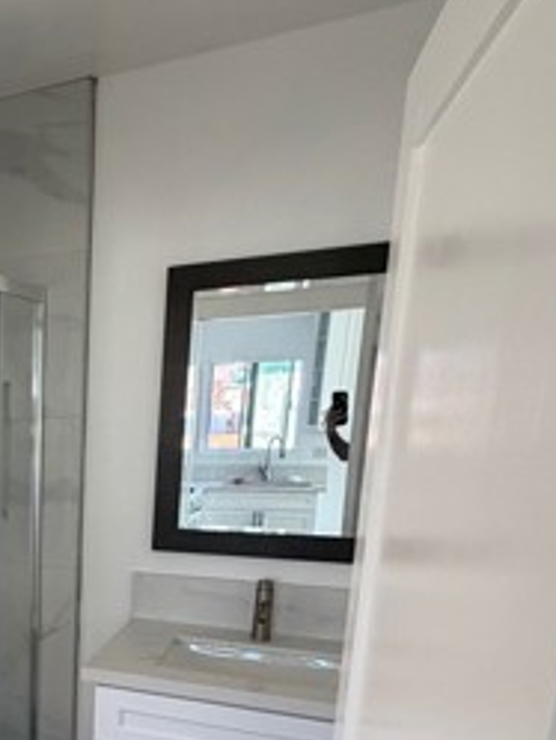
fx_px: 770
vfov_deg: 48.2
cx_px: -122
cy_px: 600
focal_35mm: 36
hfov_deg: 32.4
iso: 250
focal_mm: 2.22
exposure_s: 1/121
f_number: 2.2
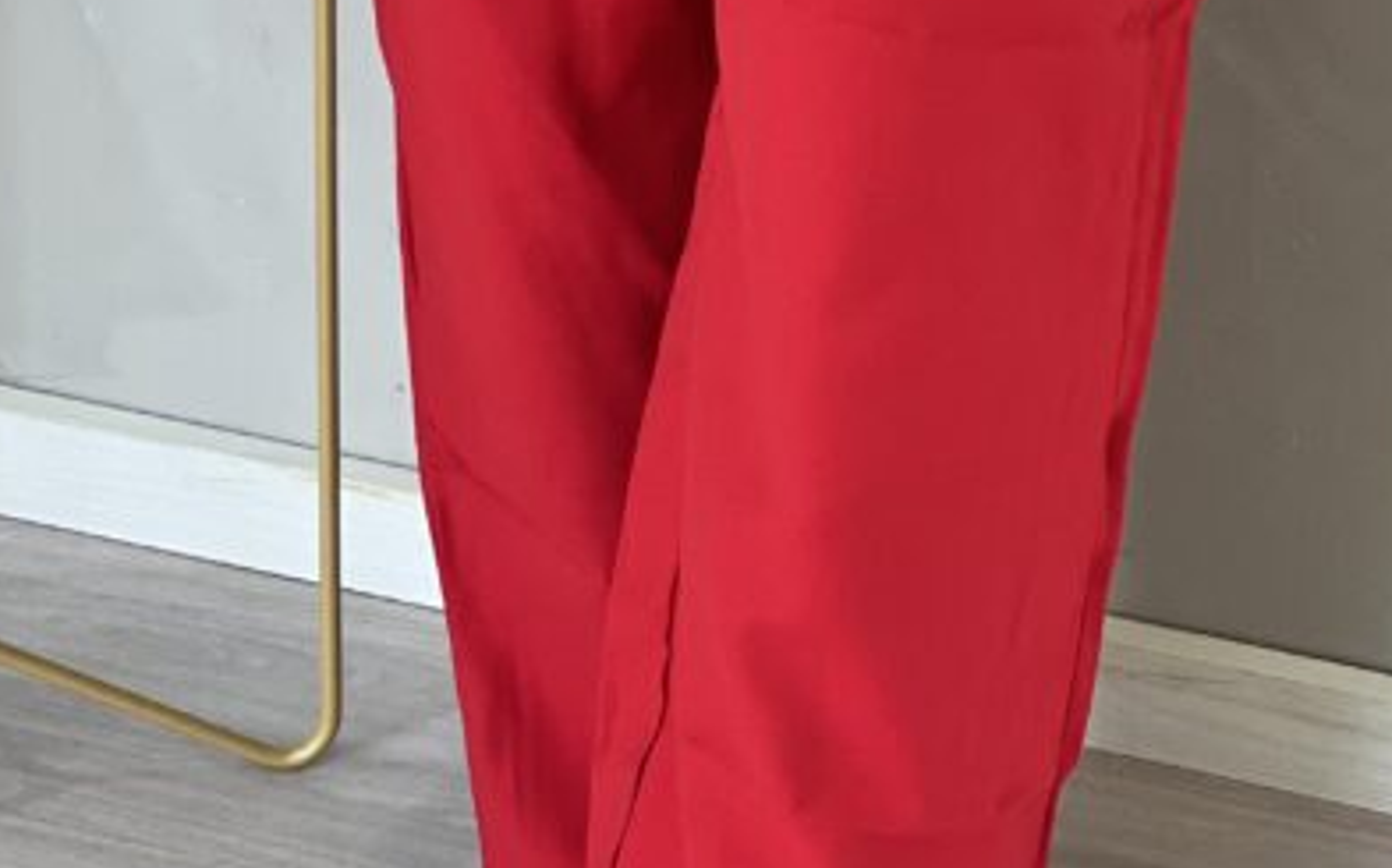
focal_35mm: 194
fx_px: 7354
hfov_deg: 10.8
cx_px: 747
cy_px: -105
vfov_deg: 6.7
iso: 250
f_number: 2.8
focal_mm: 9
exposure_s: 1/120
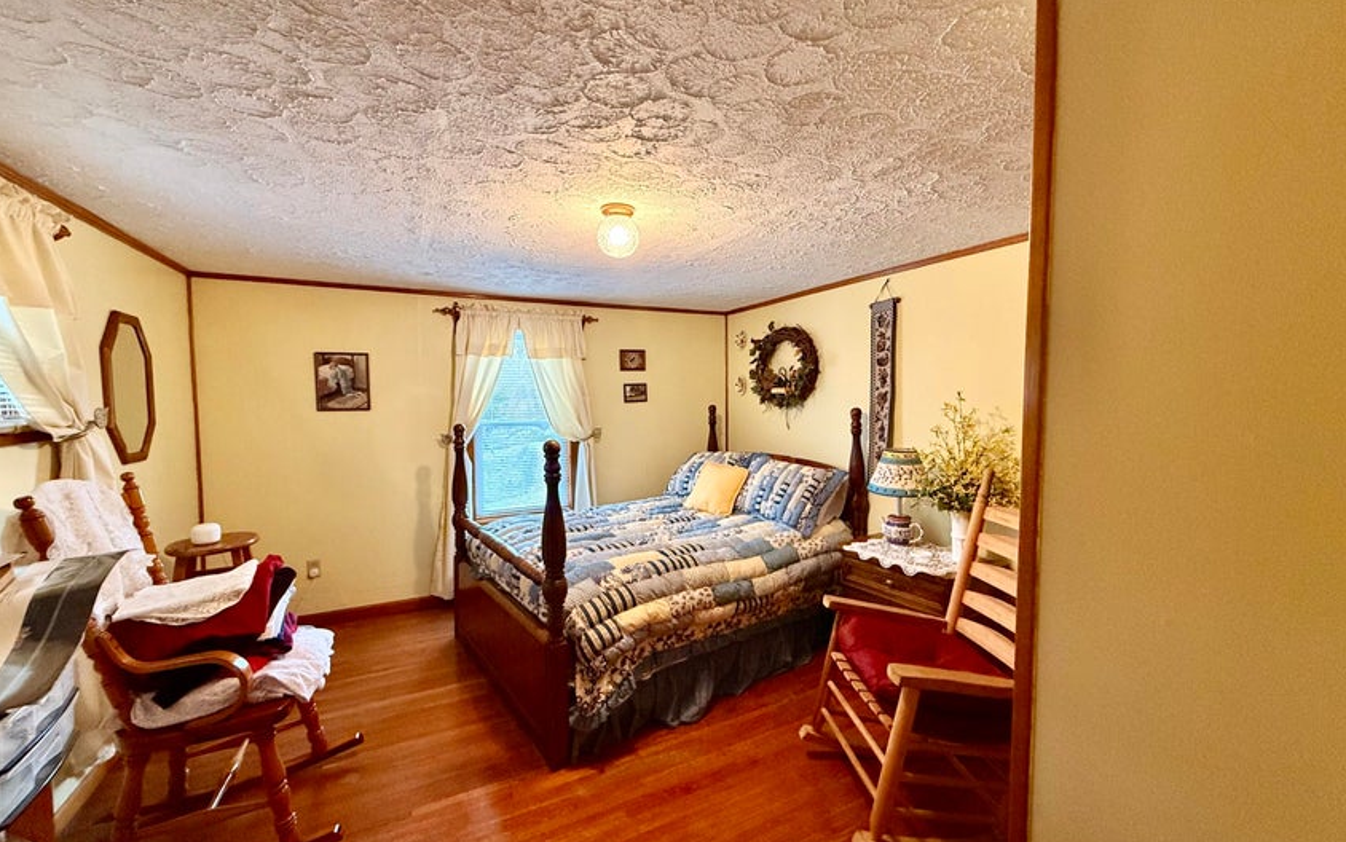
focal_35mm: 15
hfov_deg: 101.4
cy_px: 424
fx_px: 550
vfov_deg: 74.8
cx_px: 677
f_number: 2.2
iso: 640
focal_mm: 2.22
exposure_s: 1/120
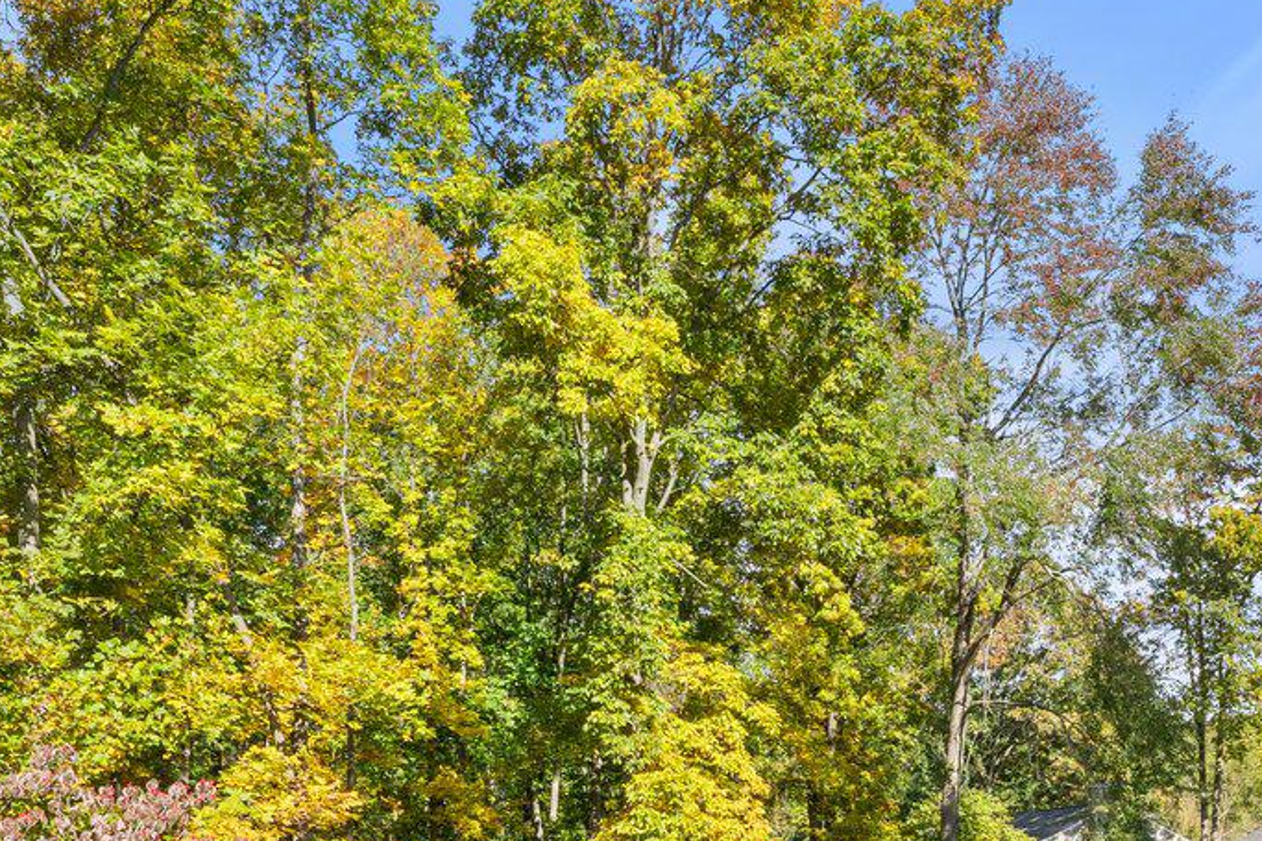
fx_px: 1556
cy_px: 944
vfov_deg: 27.5
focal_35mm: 44
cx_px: 687
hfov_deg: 44.1
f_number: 13
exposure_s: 1/125
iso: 250
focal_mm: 14.8
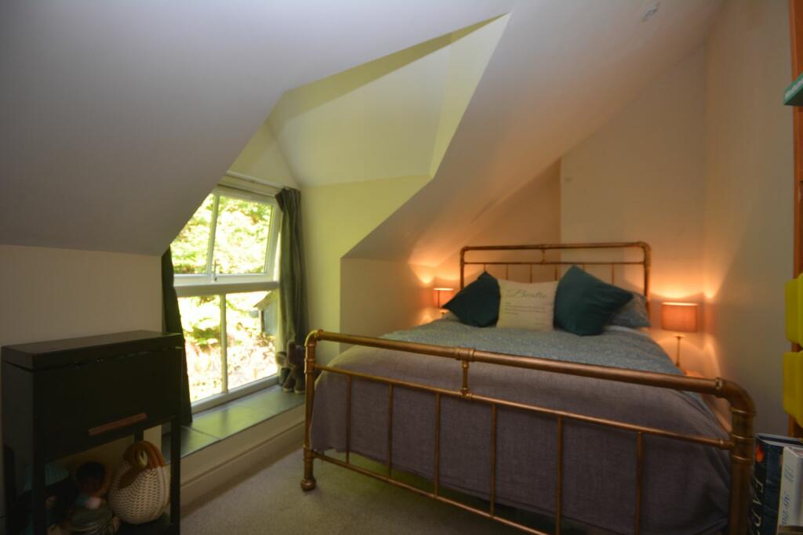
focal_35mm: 15
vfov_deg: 77.3
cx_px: 402
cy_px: 268
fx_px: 335
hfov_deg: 100.4
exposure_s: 1/60
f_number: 4
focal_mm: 10
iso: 250
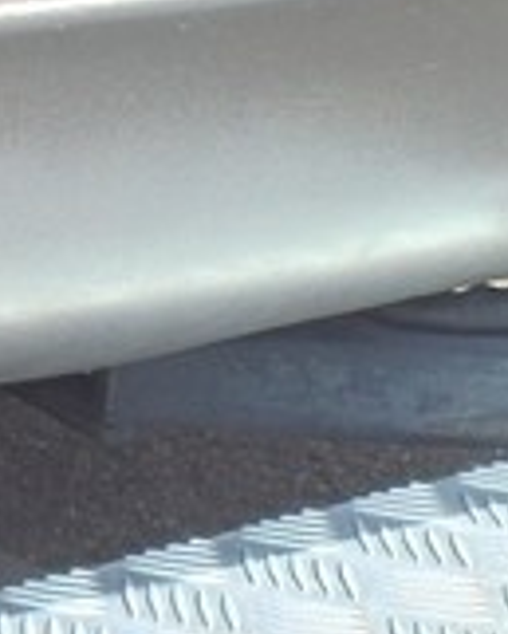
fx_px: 2910
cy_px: -669
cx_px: -1044
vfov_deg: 11.2
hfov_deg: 8.3
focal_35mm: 155
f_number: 1.8
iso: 50
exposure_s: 1/621
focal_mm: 4.65
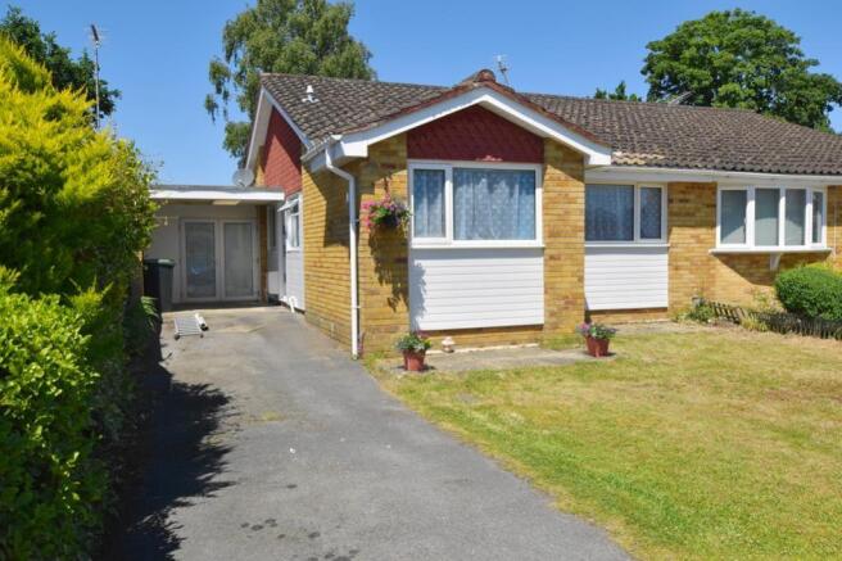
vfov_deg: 43.6
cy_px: 280
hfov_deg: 61.9
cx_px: 421
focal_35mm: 30
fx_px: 701
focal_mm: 20
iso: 100
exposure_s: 1/320
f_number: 9
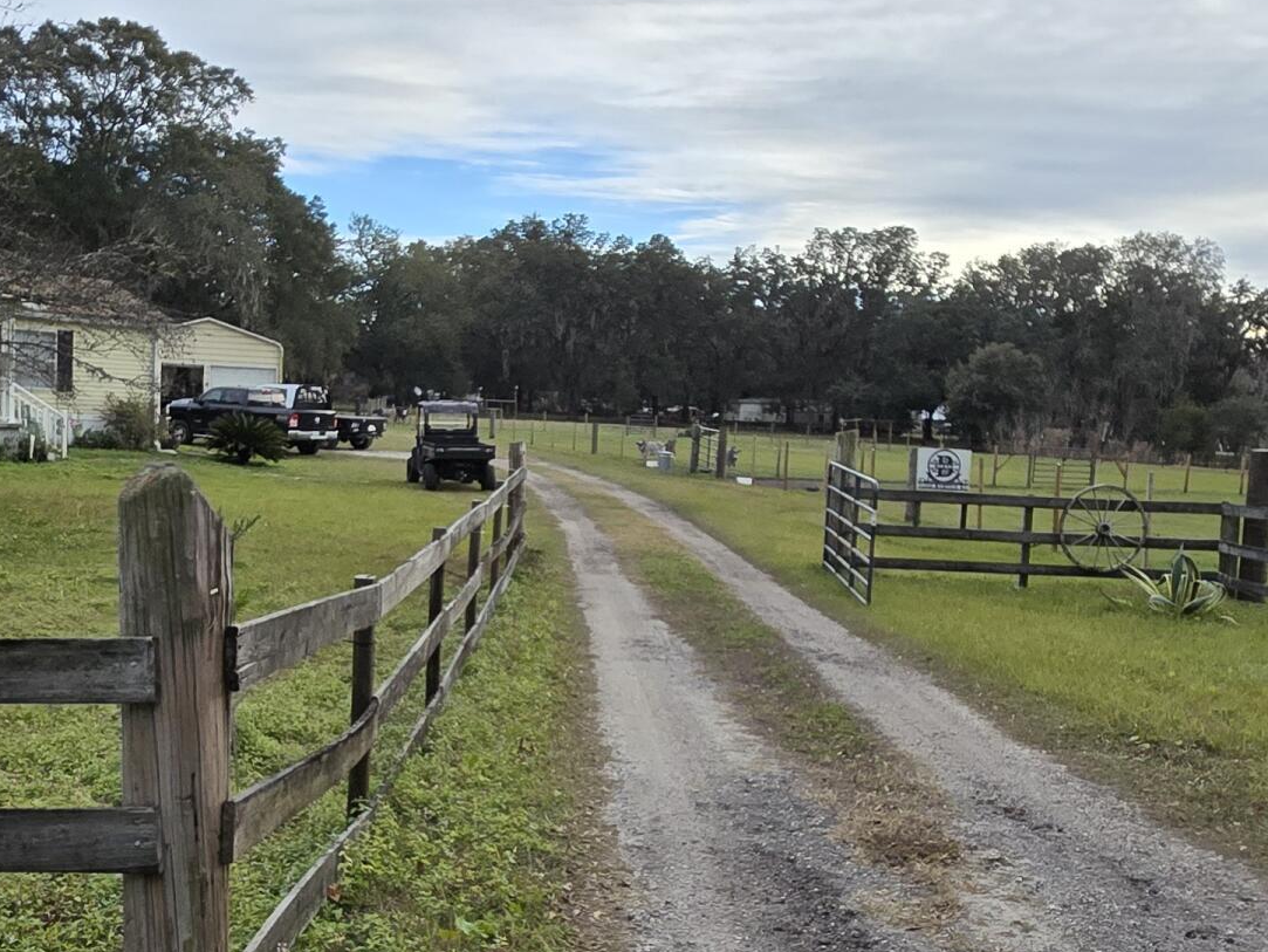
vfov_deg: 39.6
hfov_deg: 51.3
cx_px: 608
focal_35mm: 36
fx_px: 1319
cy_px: 550
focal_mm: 2.2
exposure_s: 1/1084
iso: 50
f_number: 2.2
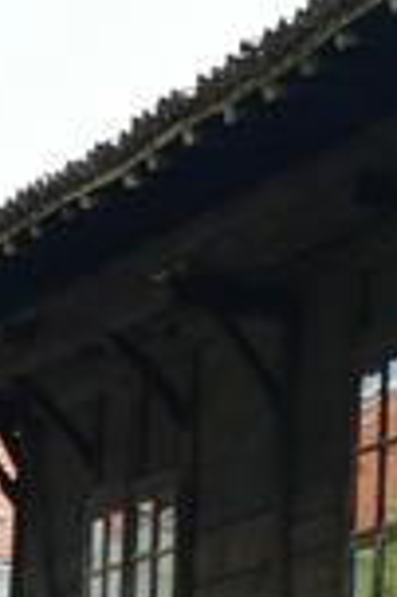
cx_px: 1608
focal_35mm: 196
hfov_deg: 5.9
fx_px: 3249
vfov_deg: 10.4
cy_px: 685
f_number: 5.6
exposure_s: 1/250
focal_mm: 14
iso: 200
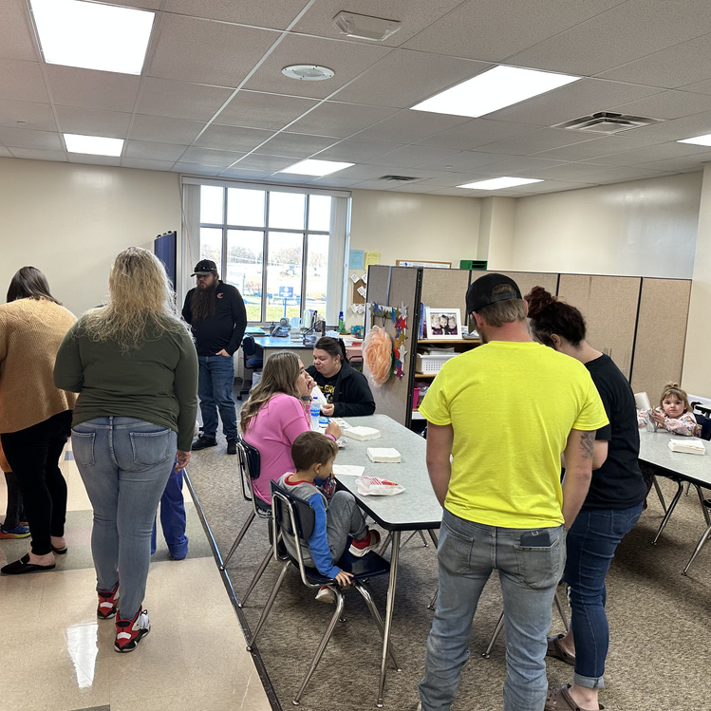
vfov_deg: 55.6
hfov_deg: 55.5
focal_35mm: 29
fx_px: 674
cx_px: 315
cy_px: 349
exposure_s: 1/60
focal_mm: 6.86
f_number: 1.78
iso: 125
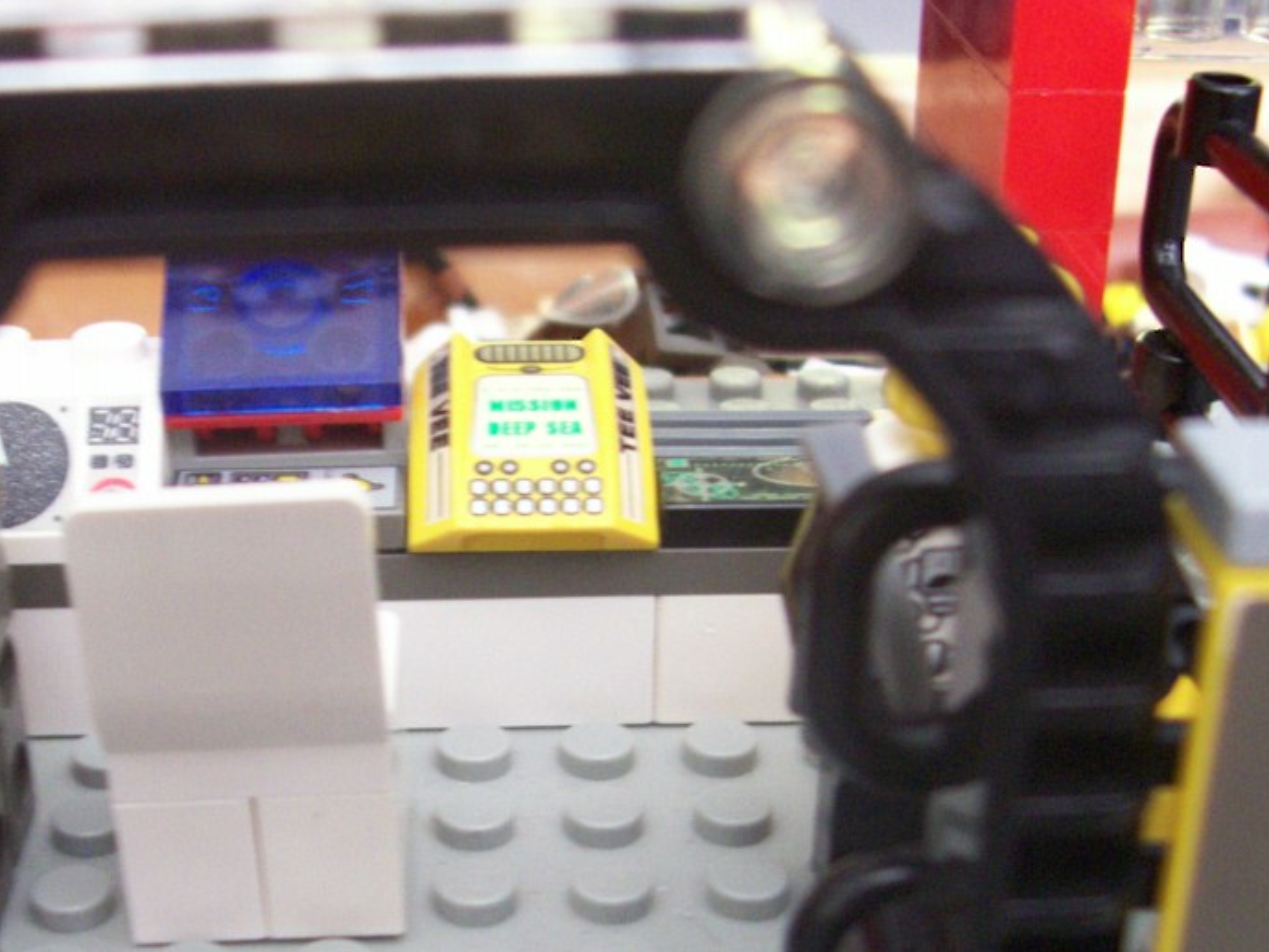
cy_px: 691
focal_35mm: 60
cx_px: 460
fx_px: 2200
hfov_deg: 32.0
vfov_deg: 24.2
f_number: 2.7
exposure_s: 1/8.21
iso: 160
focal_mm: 5.6
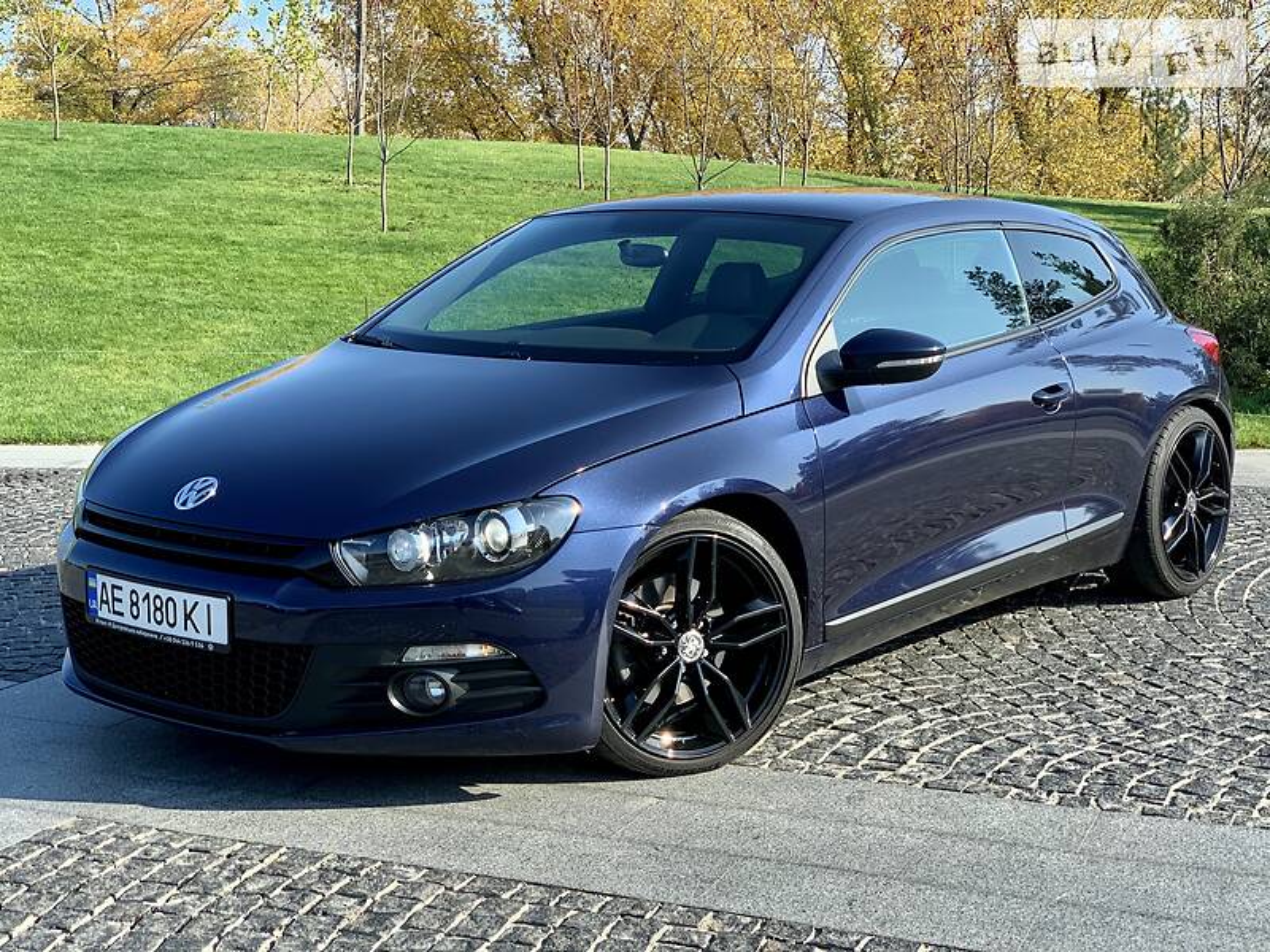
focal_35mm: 52
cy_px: 476
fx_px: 1908
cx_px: 635
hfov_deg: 36.8
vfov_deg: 28.0
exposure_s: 1/291
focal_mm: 6
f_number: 2.4
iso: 16
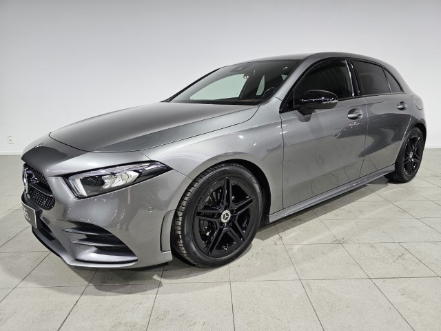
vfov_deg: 58.9
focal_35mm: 23
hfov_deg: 73.9
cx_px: 220
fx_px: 293
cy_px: 166
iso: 160
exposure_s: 1/100
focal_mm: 6.3
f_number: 1.7
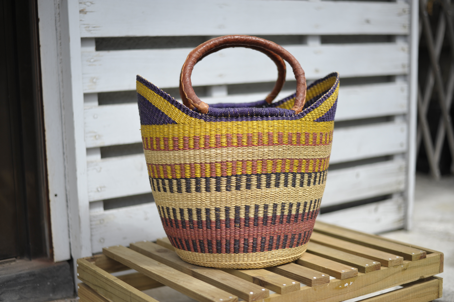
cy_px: 151
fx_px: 630
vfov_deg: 27.0
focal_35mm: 50
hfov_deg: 39.6
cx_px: 227
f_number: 1.8
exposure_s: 1/8000
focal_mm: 50
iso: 400
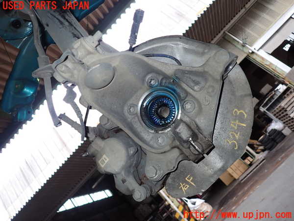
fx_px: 212
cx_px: 147
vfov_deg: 54.9
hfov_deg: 69.4
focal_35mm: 25
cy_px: 110
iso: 160
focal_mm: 4.5
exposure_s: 1/30
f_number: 5.6
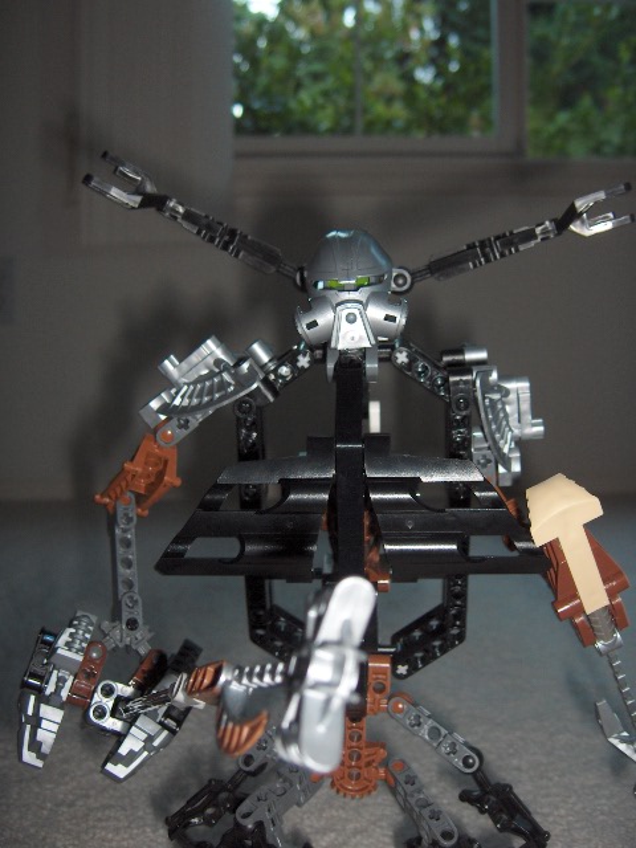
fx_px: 955
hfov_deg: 36.8
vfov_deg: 47.9
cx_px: 318
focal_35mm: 39
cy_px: 424
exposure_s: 1/60
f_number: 2.8
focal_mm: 8
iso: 100
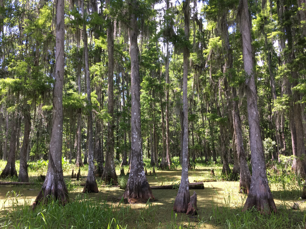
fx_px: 256
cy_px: 114
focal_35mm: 29
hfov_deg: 61.7
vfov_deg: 48.2
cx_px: 153
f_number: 2.2
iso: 25
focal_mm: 4.15
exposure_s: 1/184
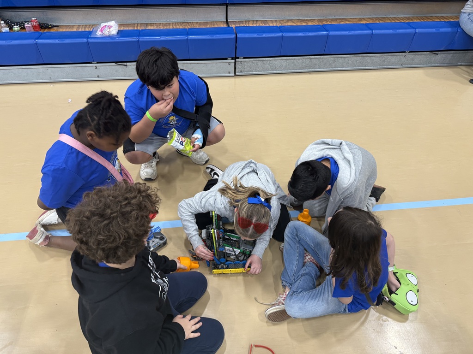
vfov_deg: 56.8
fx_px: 328
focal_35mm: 24
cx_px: 236
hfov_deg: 71.6
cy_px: 177
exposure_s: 1/60
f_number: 1.78
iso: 160
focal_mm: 6.76
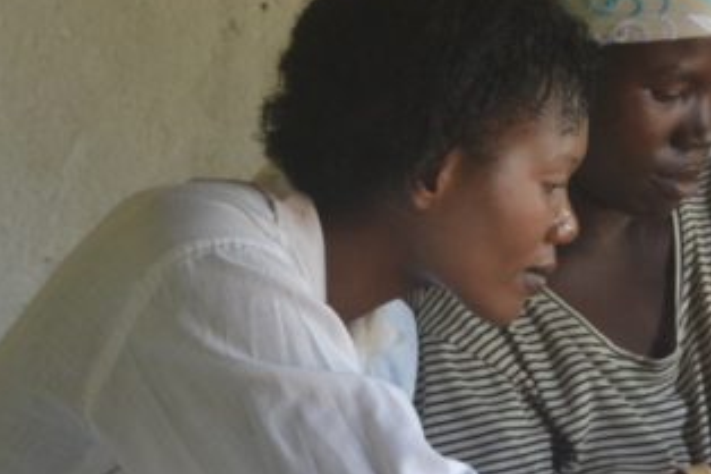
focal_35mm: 176
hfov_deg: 11.6
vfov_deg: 7.8
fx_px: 3474
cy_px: 336
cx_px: 607
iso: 900
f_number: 5.3
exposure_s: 1/60
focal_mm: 48
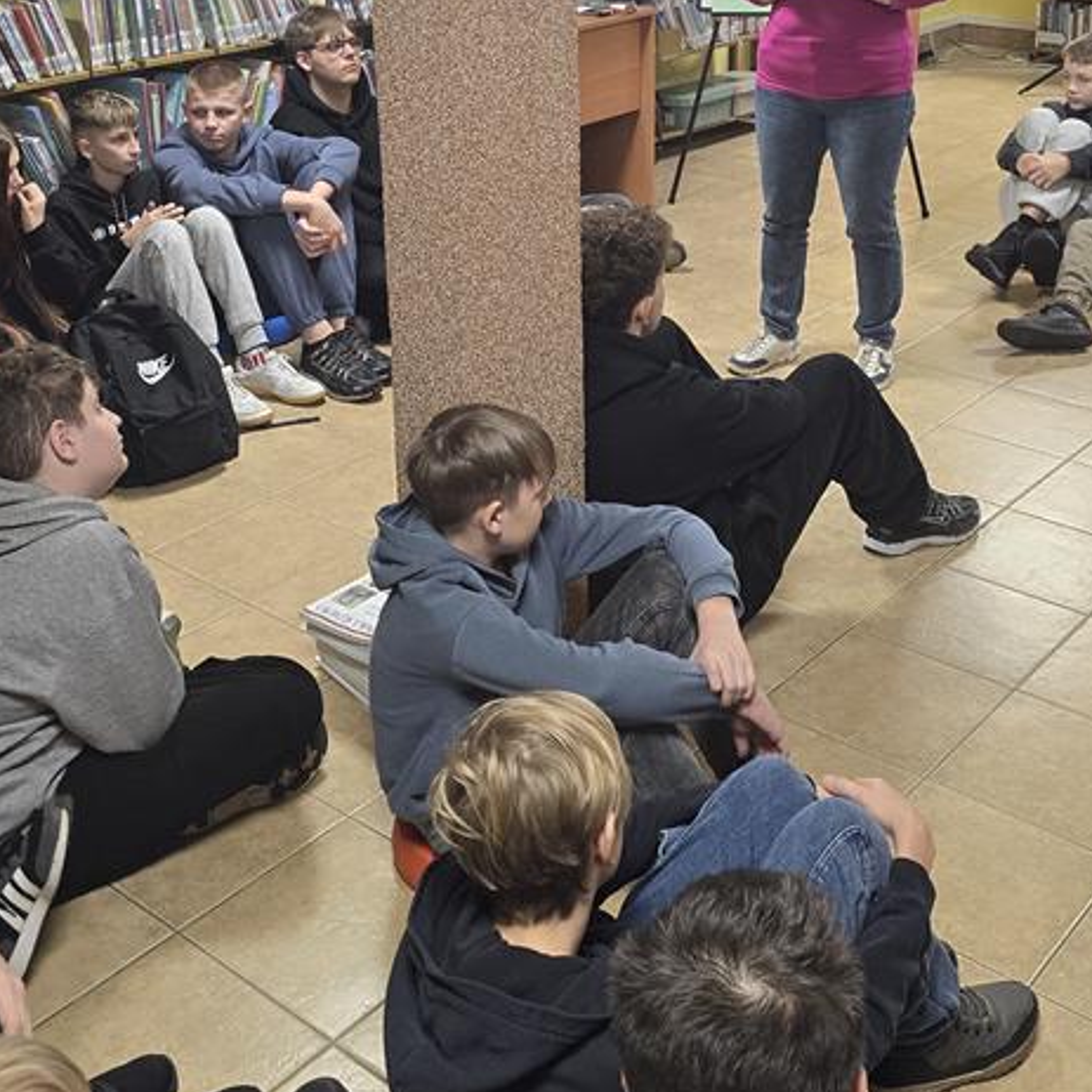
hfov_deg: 37.5
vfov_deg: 36.2
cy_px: 203
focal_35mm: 45
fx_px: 1606
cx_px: 580
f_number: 1.7
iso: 200
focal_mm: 6.3
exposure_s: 1/120
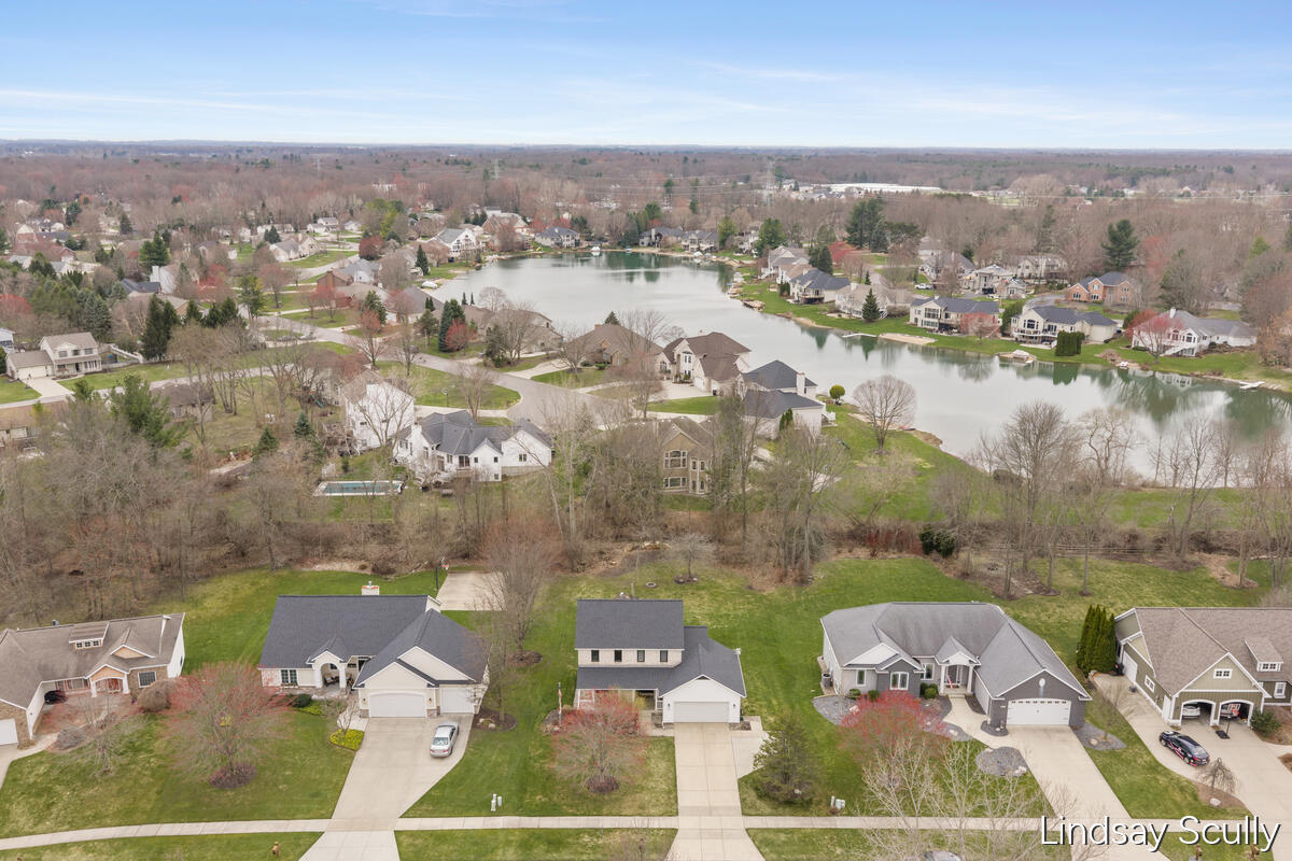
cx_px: 646
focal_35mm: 28
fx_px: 1005
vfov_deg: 46.4
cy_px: 430
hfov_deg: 65.5
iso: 100
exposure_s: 1/120
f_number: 5.6
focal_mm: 14.45
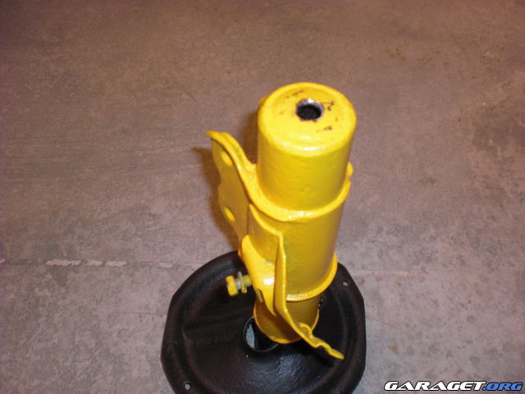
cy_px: 197
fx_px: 576
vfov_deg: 37.7
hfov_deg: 49.0
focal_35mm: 38
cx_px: 262
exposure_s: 1/60
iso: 200
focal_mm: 6.3
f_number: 3.1
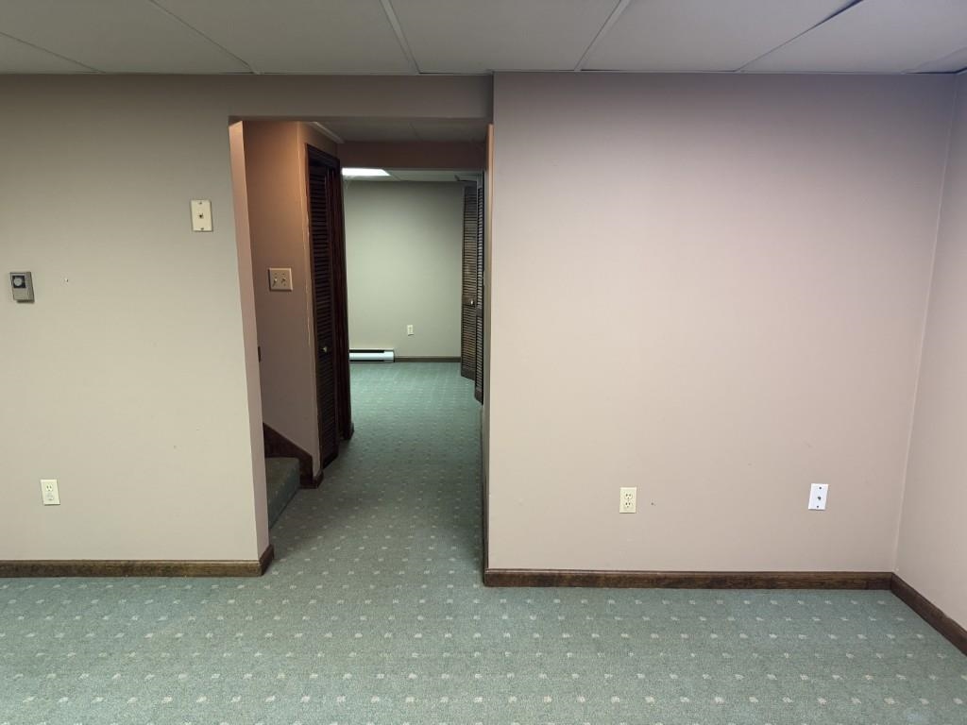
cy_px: 362
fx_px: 670
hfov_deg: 71.6
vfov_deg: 56.8
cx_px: 484
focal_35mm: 24
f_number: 1.78
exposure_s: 1/60
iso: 320
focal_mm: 6.76
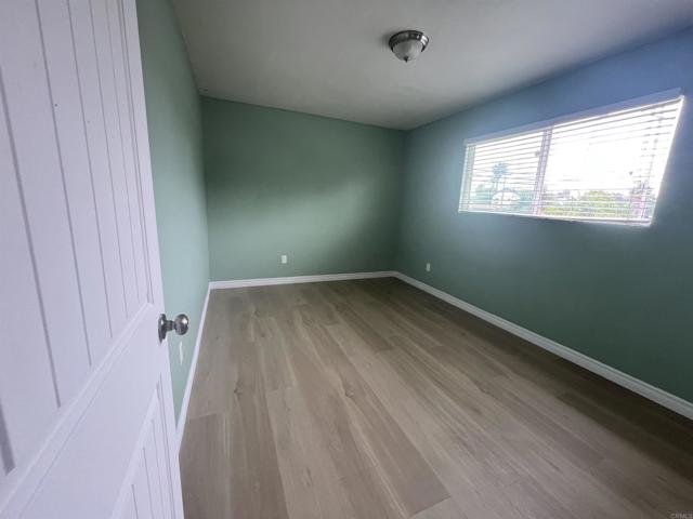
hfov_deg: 106.2
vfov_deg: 89.9
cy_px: 260
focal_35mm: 13
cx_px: 346
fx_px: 260
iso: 160
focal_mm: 1.57
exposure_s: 1/60
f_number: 1.8
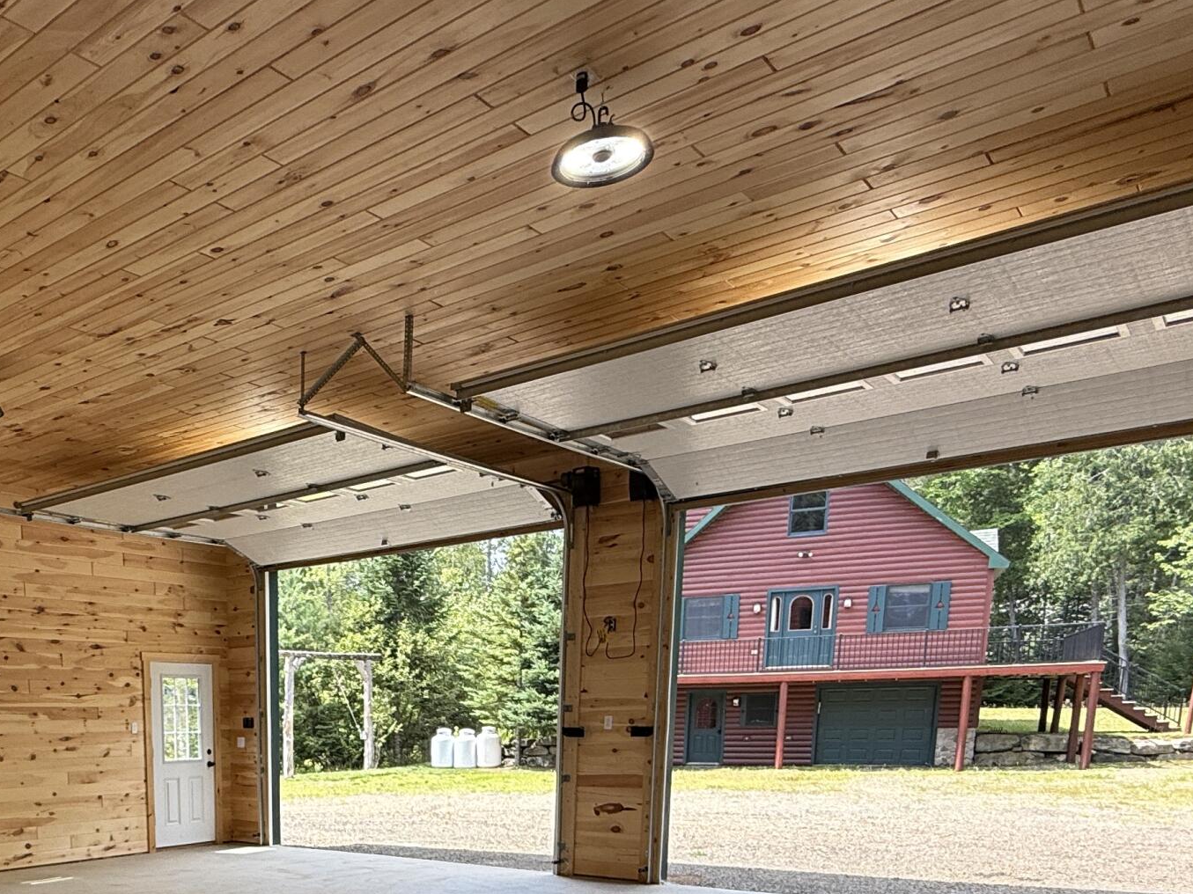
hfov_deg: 55.1
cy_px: 900
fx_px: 1068
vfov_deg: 39.8
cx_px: 272
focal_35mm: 31
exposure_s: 1/248
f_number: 2.2
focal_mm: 2.22
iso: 50
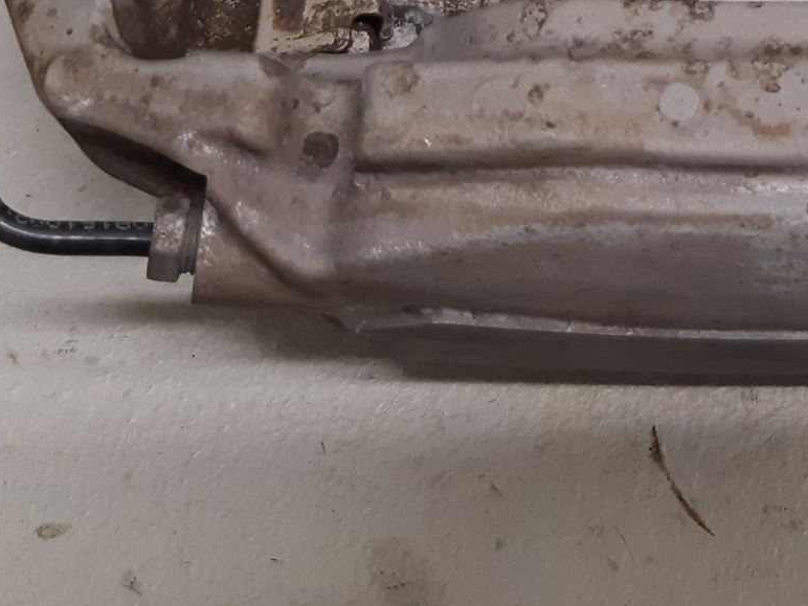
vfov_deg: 19.8
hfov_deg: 27.2
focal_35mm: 69
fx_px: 1611
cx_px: 725
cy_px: -152
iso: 160
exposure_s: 1/50
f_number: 1.7
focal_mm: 3.93
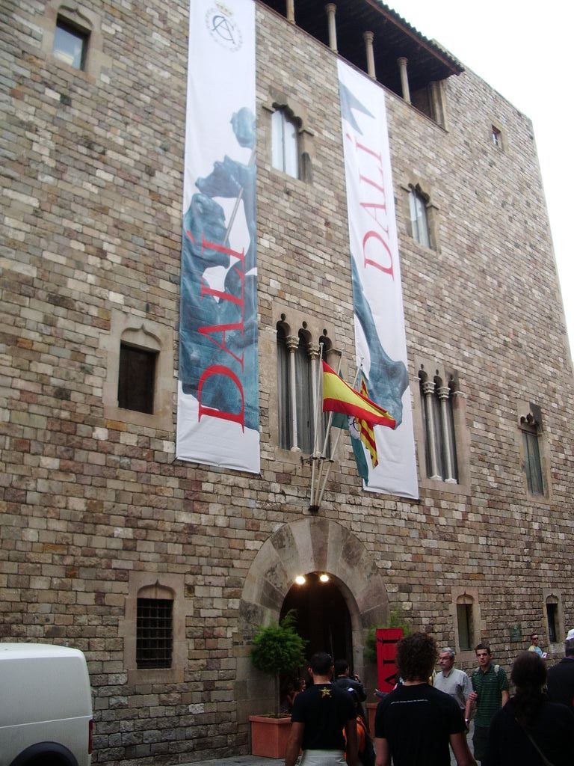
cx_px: 287
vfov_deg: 52.6
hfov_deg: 40.7
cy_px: 383
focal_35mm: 35
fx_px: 774
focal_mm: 5.8
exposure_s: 1/80
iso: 100
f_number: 2.6
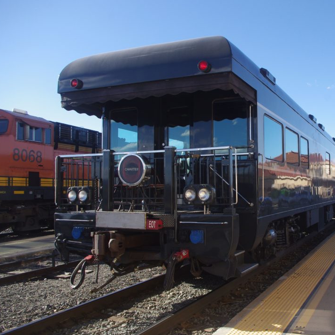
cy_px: 167
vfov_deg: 47.2
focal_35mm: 35
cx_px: 250
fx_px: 383
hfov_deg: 45.6
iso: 200
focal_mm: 18
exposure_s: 1/250
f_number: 7.1
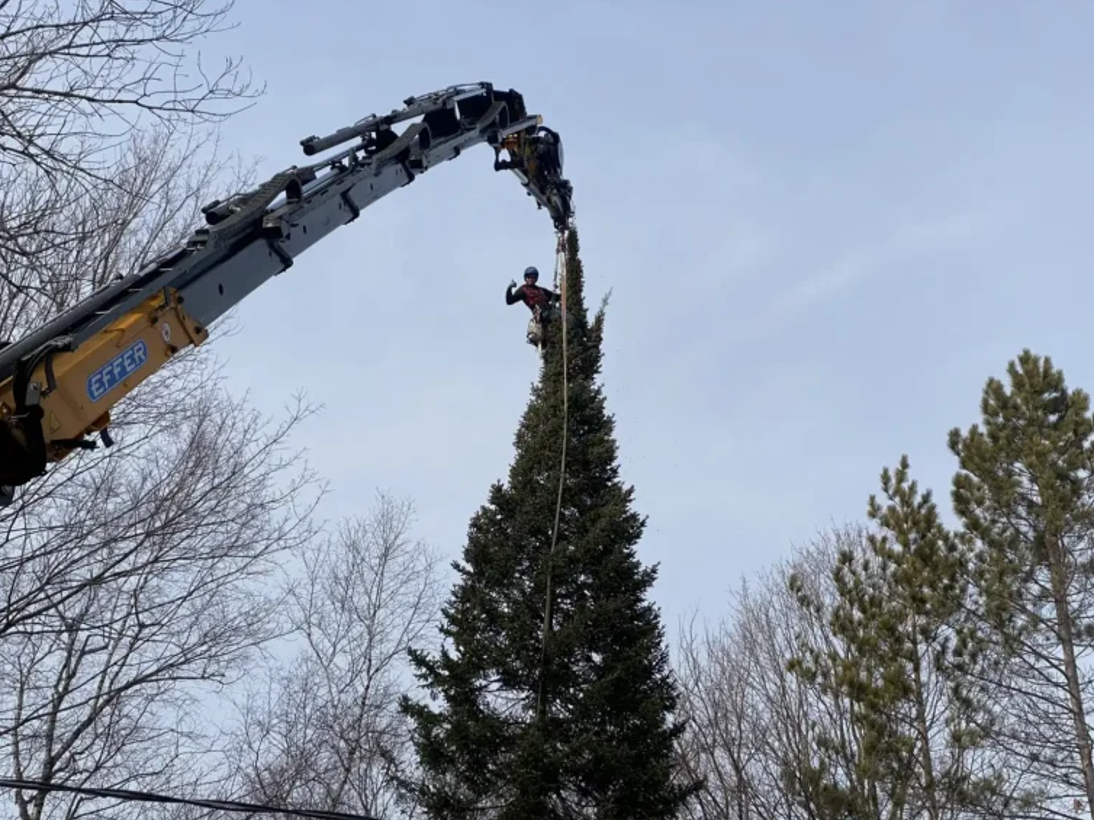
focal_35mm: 53
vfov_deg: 27.5
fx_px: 1674
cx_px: 553
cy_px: 409
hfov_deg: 36.2
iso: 20
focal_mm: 6
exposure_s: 1/2083
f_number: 2
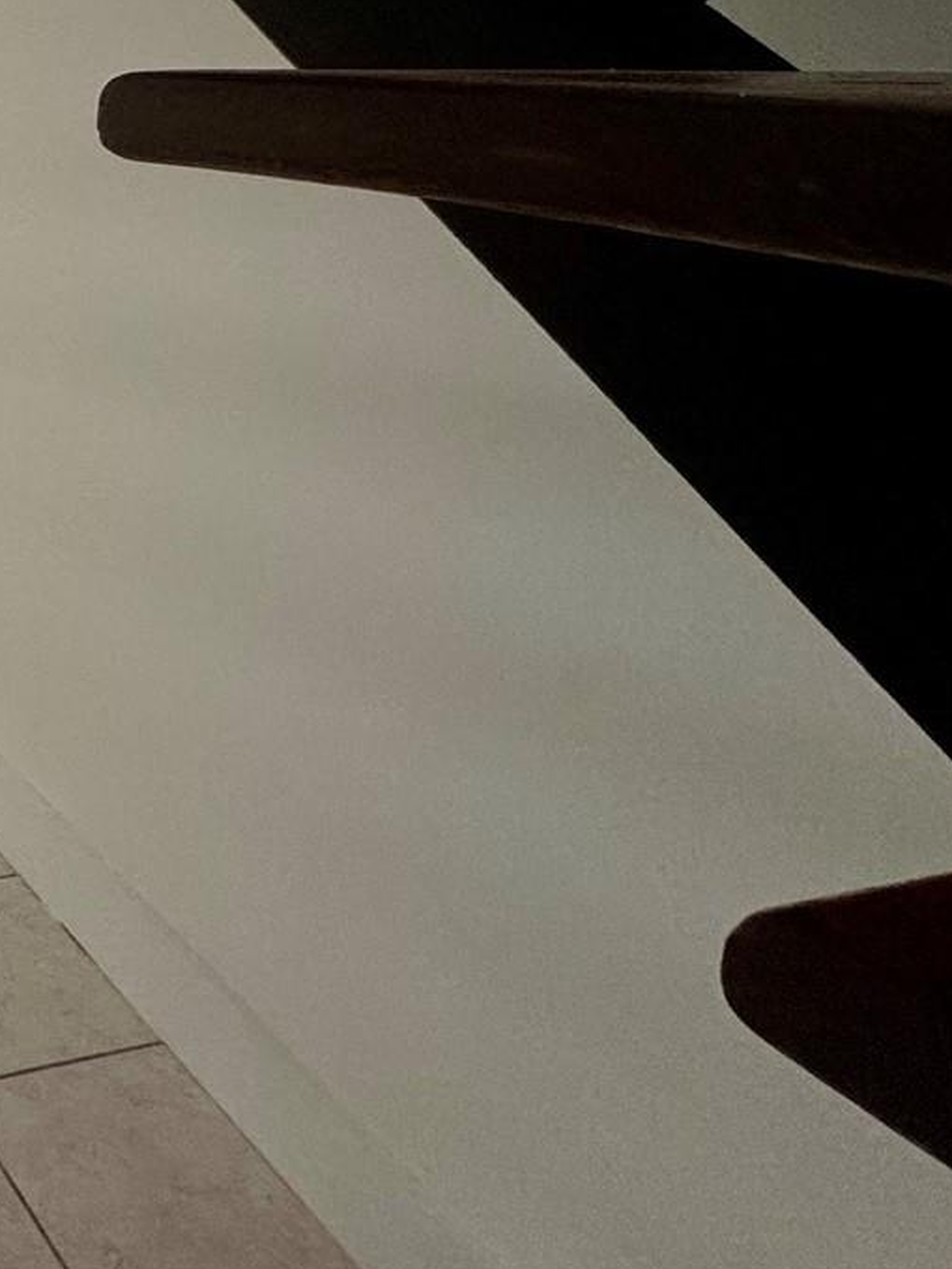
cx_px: -460
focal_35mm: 33
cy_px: 157
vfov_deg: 50.0
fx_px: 1210
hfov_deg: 28.6
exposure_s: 1/99
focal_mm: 2.22
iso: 200
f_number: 2.2
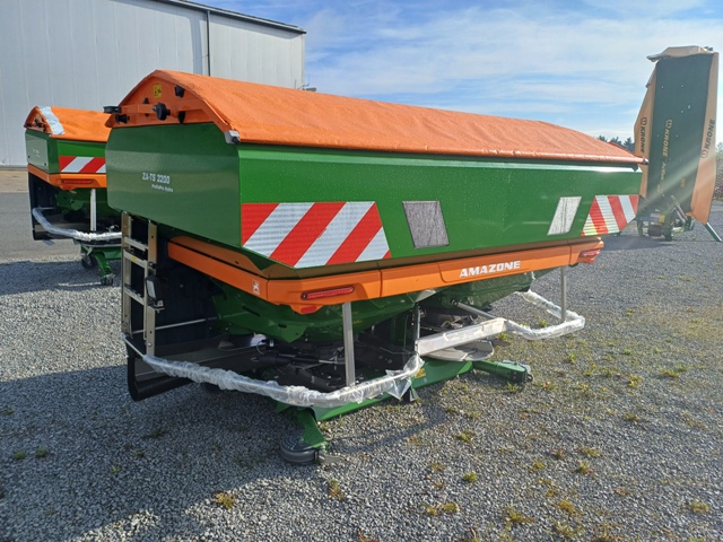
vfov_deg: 54.9
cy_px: 271
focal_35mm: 25
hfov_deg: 69.4
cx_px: 362
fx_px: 522
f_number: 1.8
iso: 50
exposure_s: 1/1024
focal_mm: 4.65
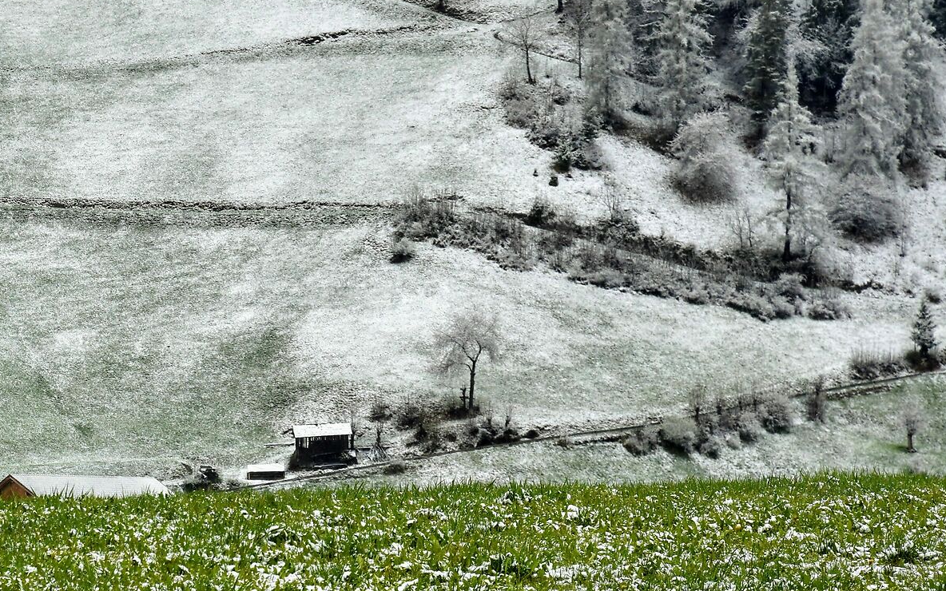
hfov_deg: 8.4
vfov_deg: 5.3
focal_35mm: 248
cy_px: 299
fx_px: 6394
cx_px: 22
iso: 100
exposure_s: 1/200
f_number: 9
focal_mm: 80
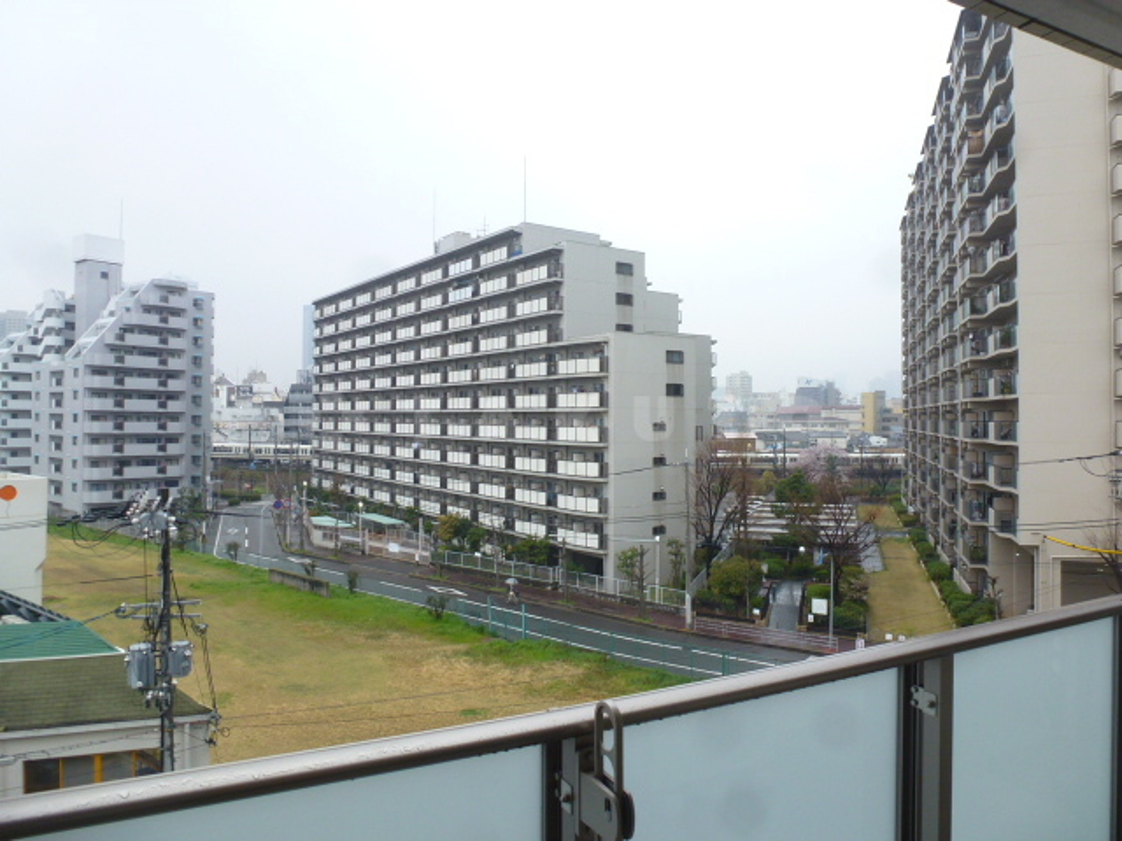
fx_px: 778
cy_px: 420
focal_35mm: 24
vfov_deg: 56.8
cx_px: 561
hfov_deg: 71.6
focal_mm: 4.3
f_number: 4
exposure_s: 1/160
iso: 100
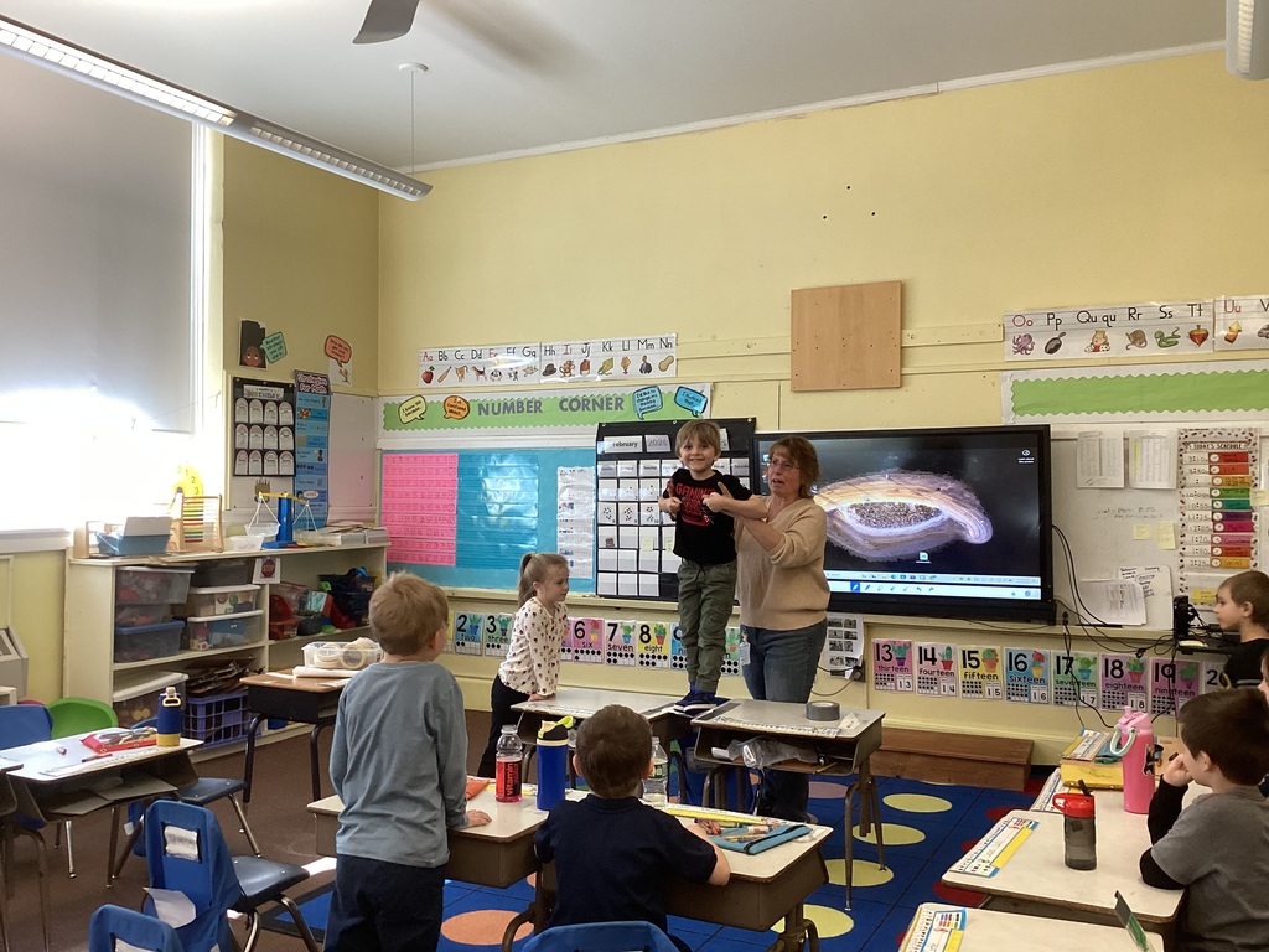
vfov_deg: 45.4
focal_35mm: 31
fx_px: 1136
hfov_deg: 58.4
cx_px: 634
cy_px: 476
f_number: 2.4
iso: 100
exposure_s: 1/60
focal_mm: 3.3
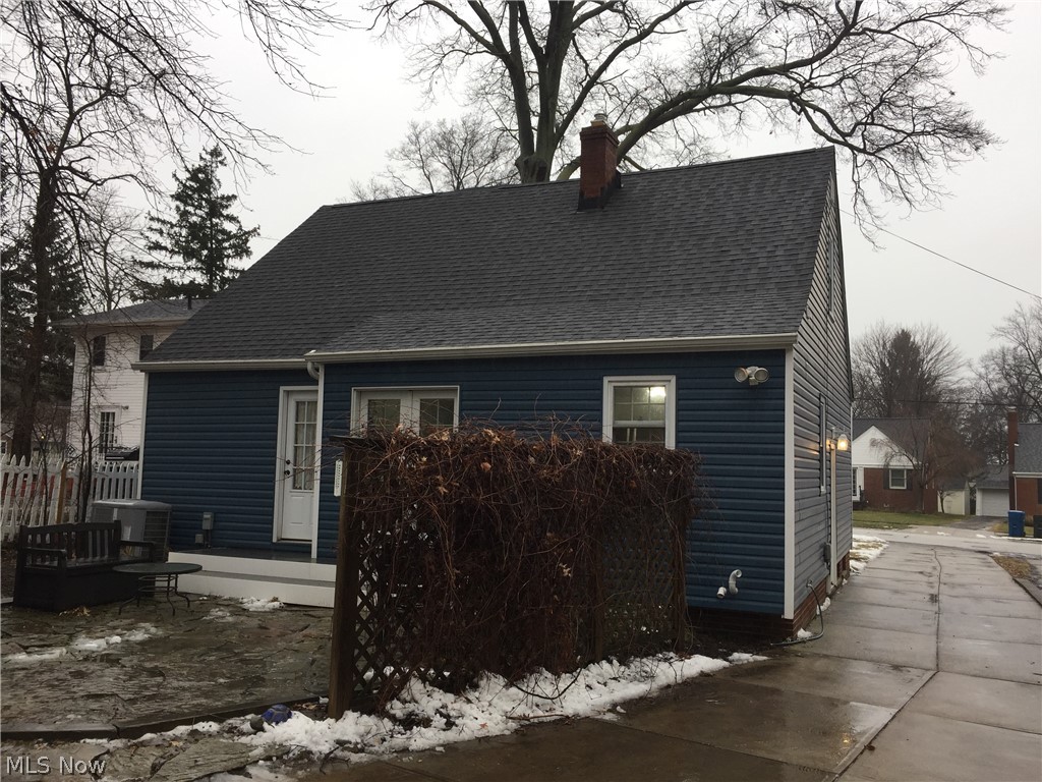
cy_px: 391
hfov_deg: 61.7
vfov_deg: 48.2
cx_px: 521
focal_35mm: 29
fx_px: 873
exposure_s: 1/130
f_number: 2.2
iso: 32
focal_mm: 4.15
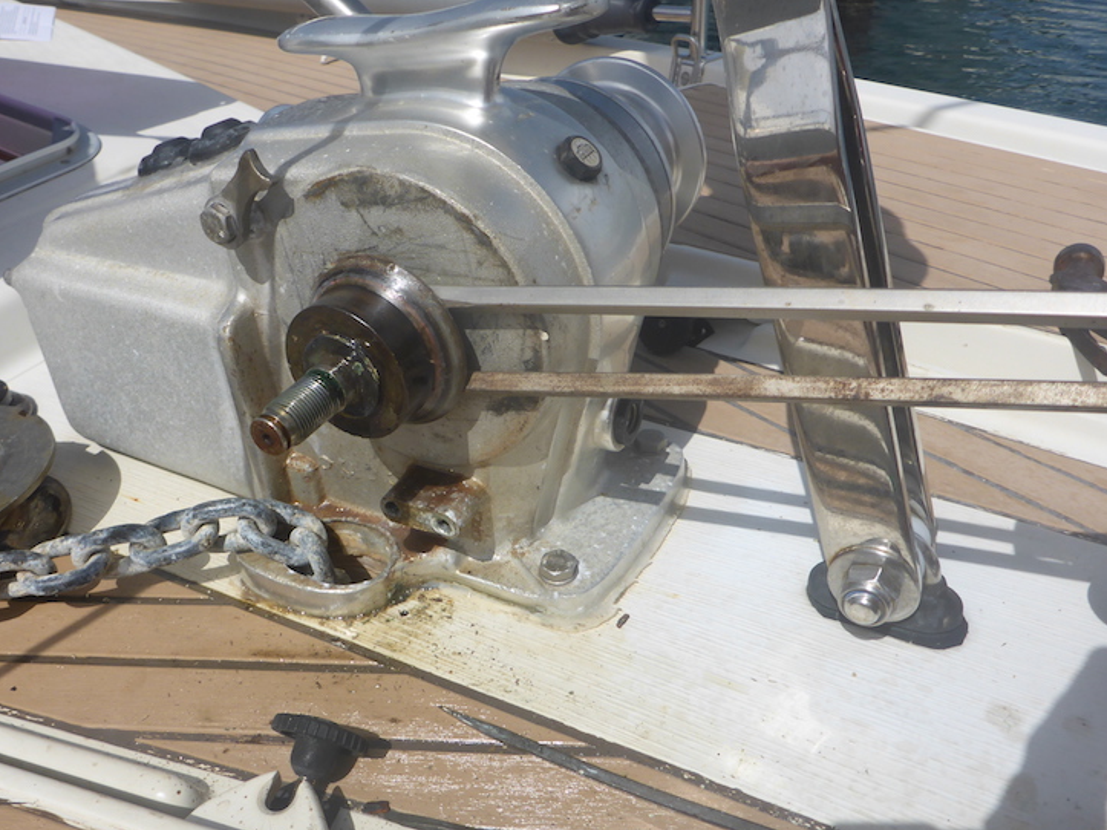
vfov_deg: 45.4
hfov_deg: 58.3
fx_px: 991
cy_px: 440
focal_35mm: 31
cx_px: 502
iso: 100
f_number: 10
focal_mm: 4.9
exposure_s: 1/250
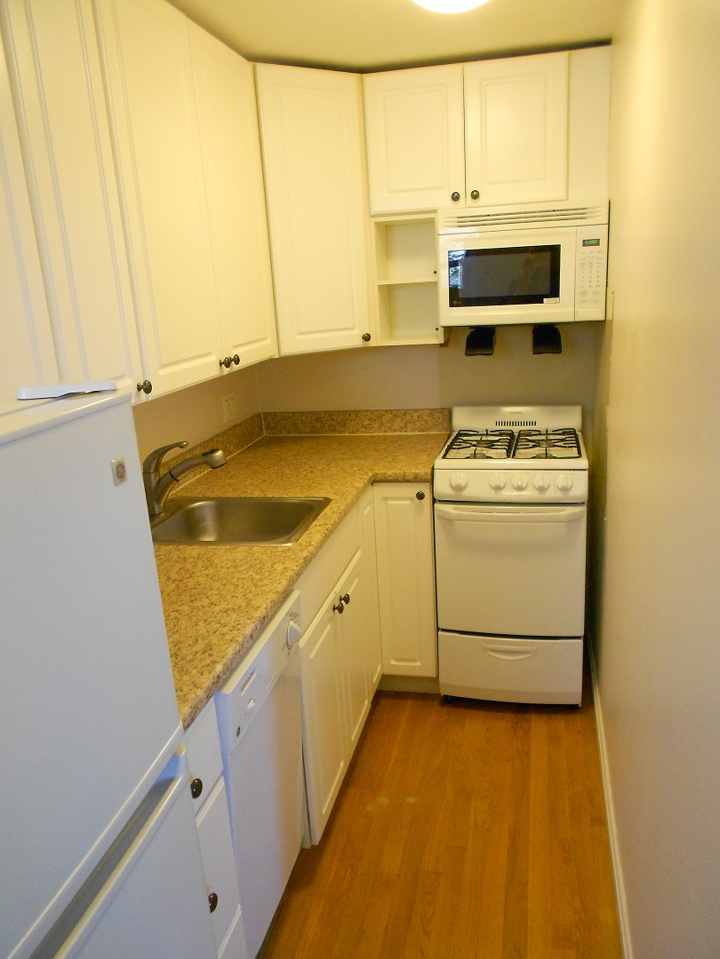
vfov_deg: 67.3
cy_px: 480
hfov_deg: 53.1
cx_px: 360
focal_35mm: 26
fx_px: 721
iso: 400
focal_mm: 4.6
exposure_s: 1/30
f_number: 3.2
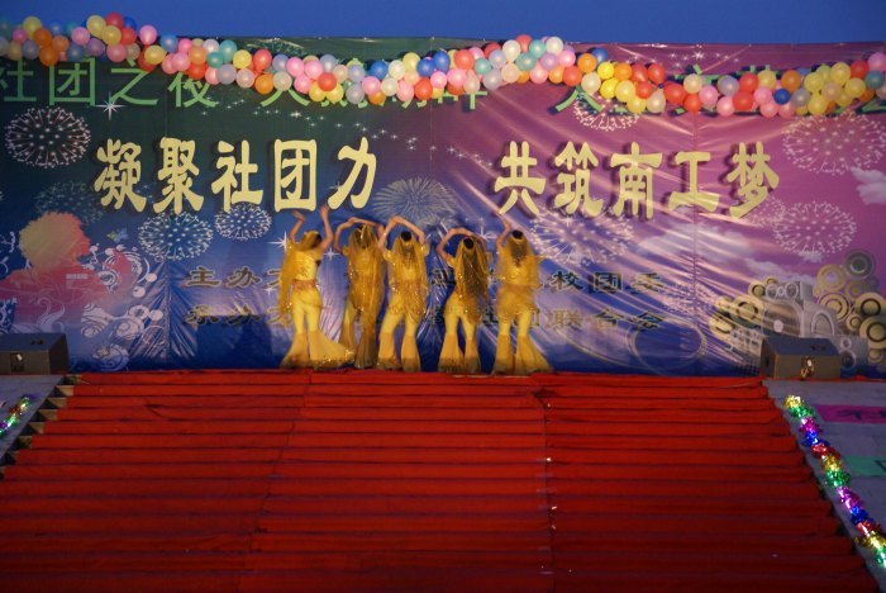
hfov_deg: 22.6
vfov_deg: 15.2
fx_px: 2217
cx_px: 443
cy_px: 296
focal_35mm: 90
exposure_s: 1/13
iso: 400
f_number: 5
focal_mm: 60
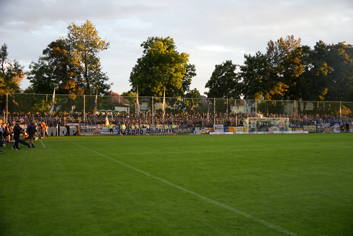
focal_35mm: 39
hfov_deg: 49.6
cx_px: 176
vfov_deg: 34.2
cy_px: 118
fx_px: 382
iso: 500
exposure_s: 1/160
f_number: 4
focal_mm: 26
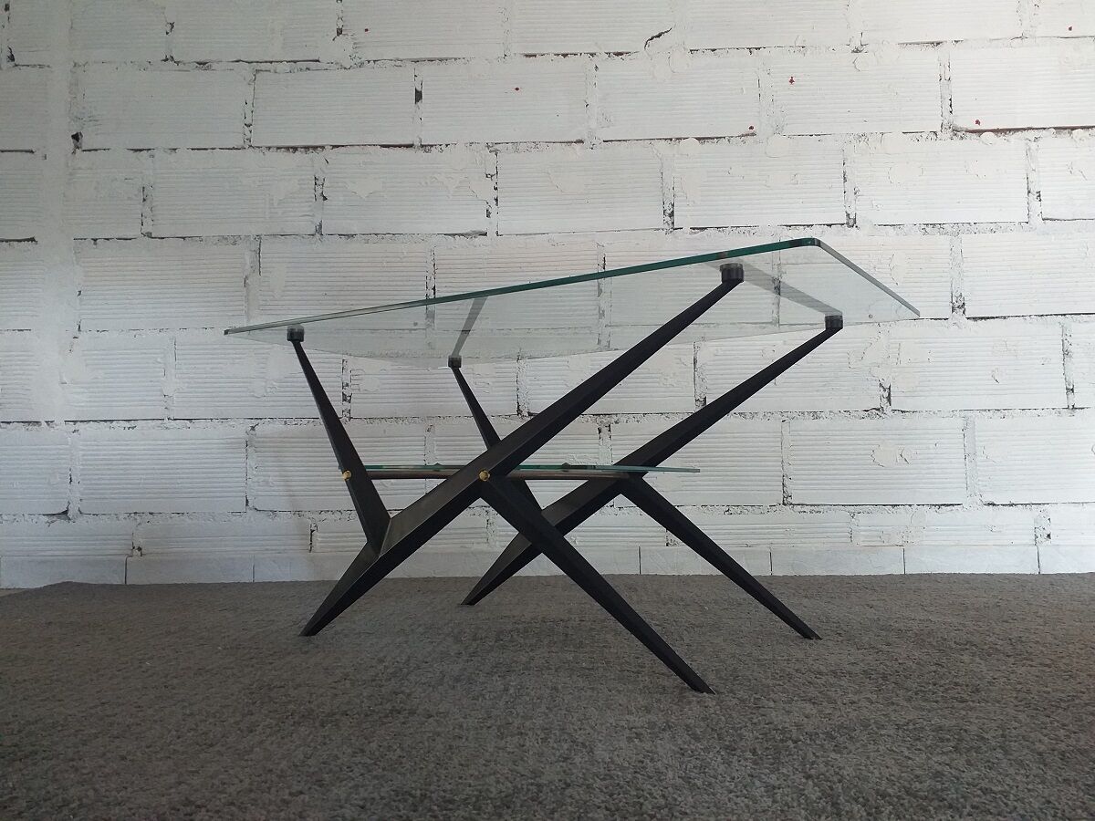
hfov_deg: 67.3
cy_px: 410
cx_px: 548
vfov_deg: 53.1
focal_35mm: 26
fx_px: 822
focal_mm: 3.6
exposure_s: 1/33
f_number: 1.9
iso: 160
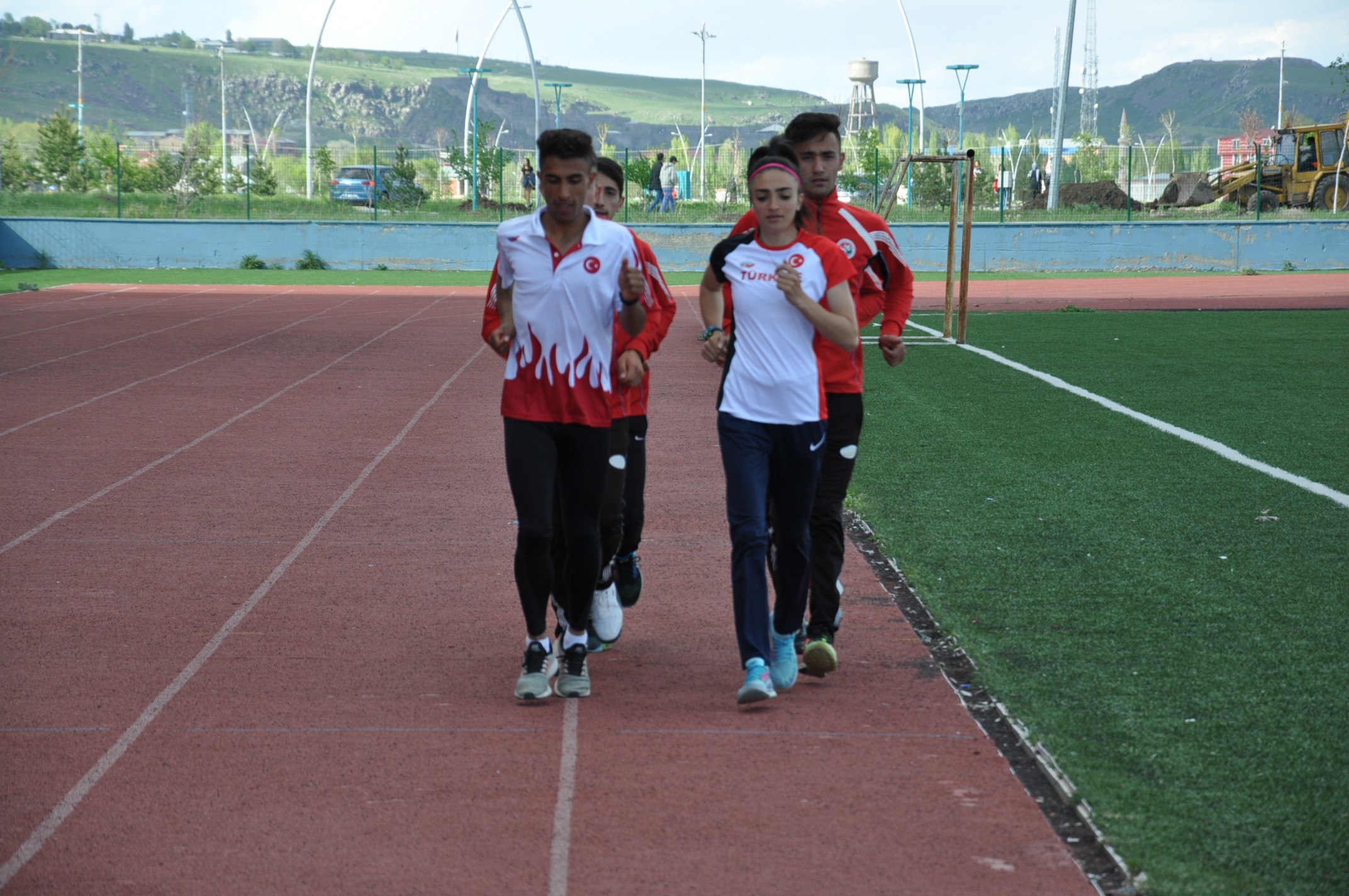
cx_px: 674
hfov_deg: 13.1
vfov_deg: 8.7
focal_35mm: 158
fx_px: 5895
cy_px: 448
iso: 200
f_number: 7.1
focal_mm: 105
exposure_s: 1/200
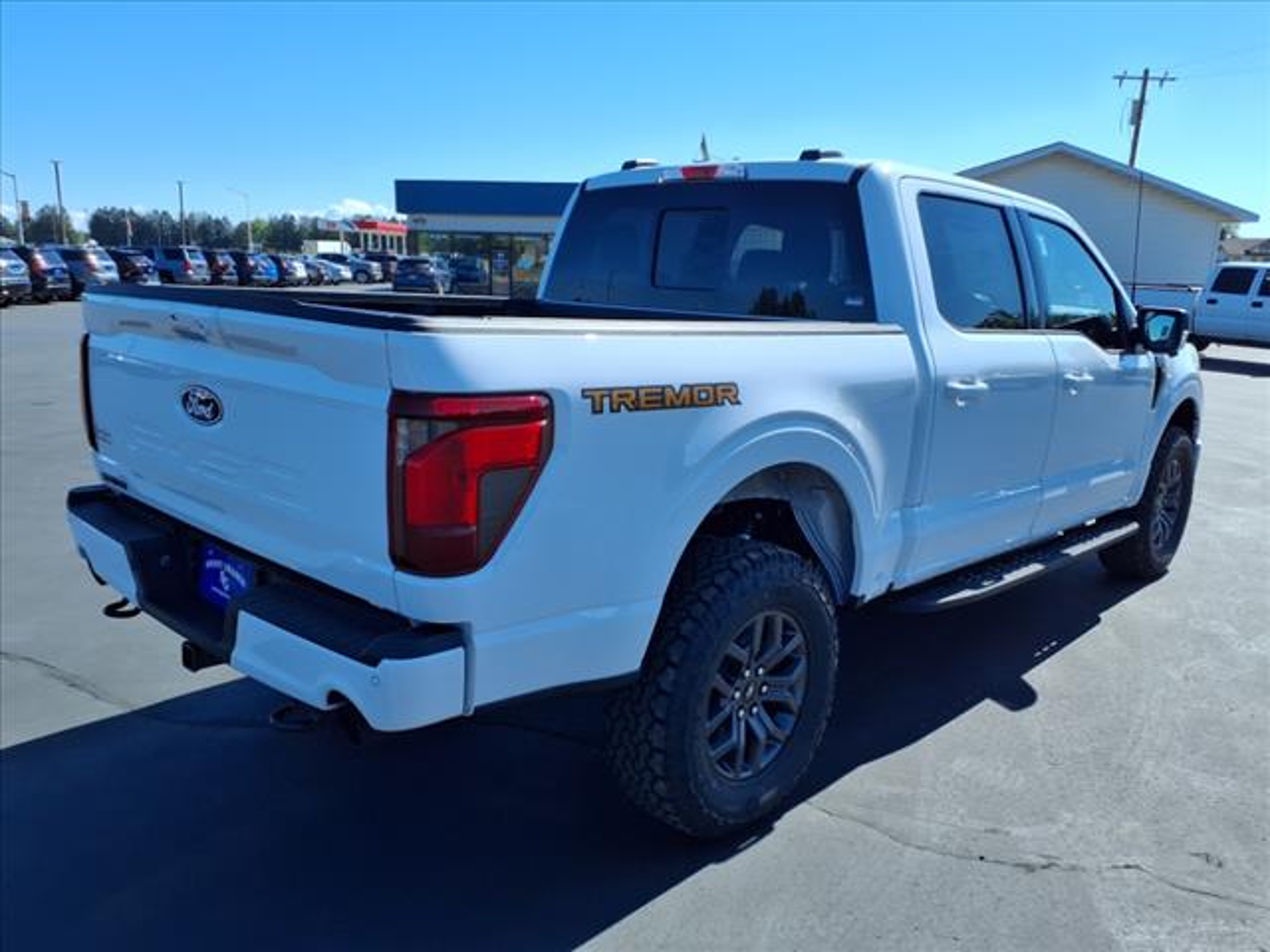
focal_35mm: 27
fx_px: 991
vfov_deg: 51.4
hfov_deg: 65.3
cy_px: 476
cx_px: 635
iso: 40
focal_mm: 3.58
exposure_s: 1/2000
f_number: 1.9
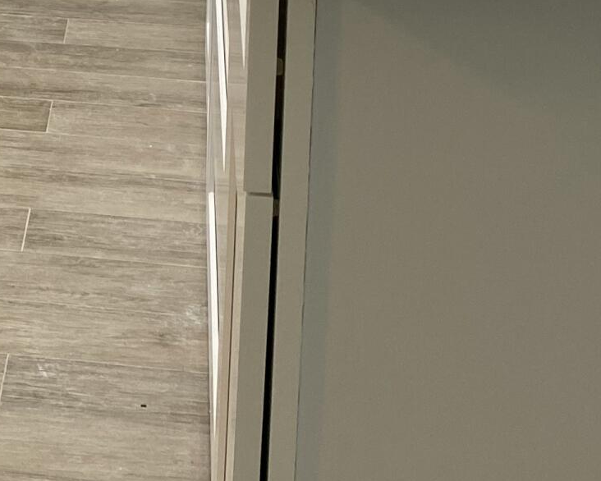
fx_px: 1850
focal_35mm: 104
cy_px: -274
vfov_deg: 13.8
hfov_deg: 17.6
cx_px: -105
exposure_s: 1/60
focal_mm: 4.25
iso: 64
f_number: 1.8
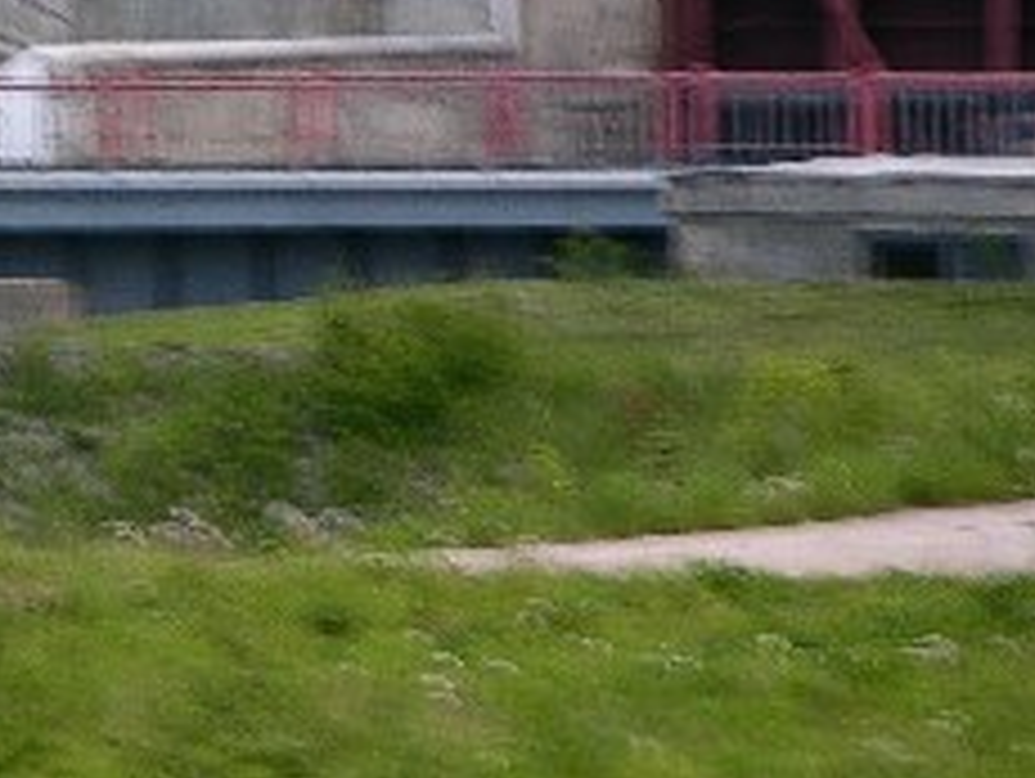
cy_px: 49
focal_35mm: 714
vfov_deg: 2.1
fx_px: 21371
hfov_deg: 2.8
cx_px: -70
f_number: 4.2
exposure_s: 1/11.6
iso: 50
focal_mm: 71.2
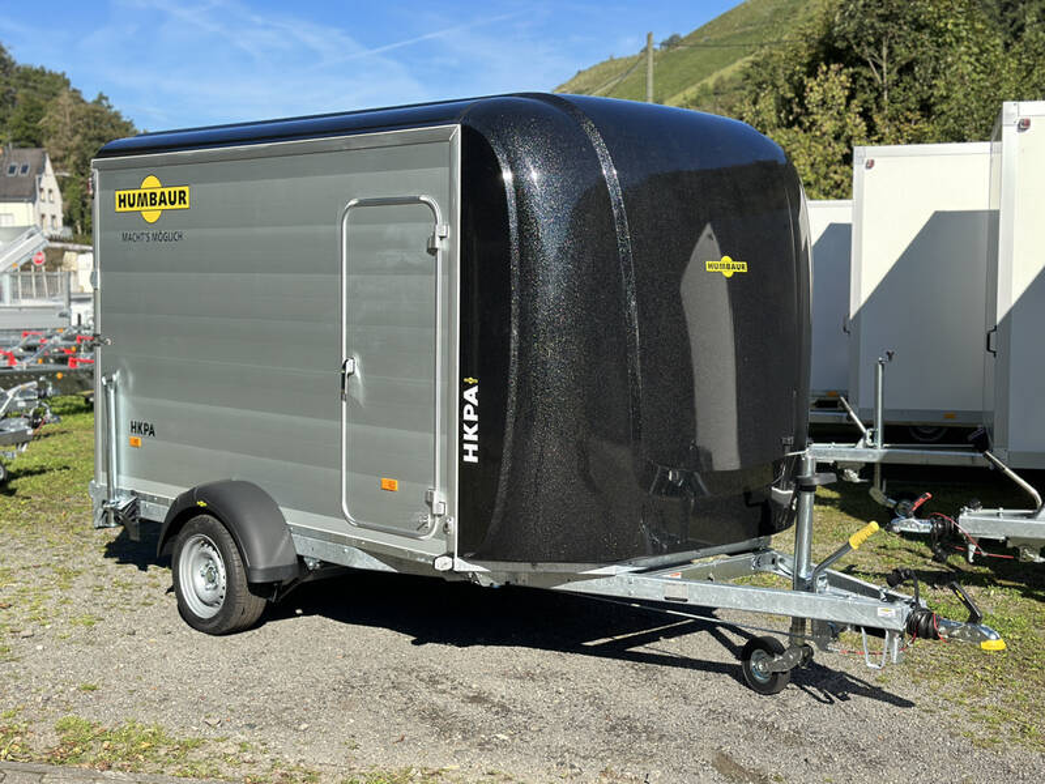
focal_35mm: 48
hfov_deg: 39.7
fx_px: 1449
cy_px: 392
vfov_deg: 30.3
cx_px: 522
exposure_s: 1/3257
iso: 80
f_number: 1.78
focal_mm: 6.86
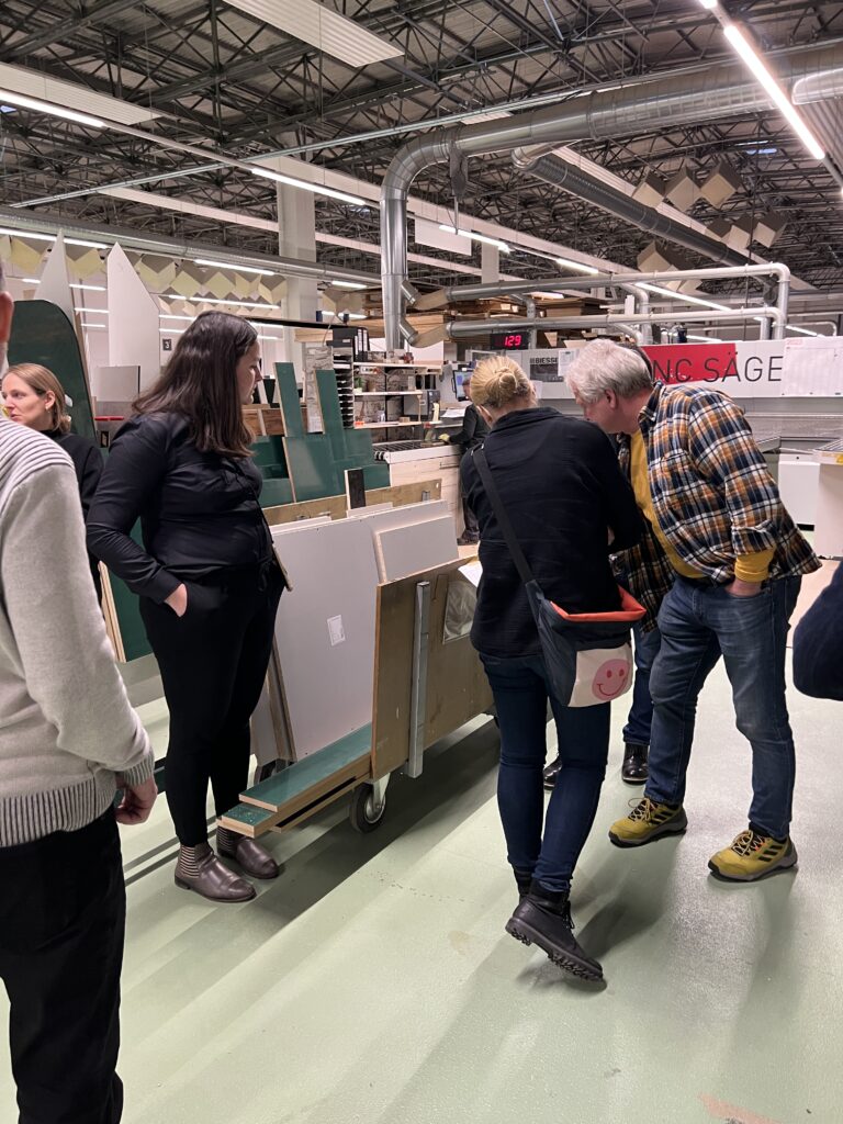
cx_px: 422
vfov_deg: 67.3
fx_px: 844
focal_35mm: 26
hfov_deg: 53.1
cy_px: 562
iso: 200
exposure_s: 1/60
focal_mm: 5.7
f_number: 1.5
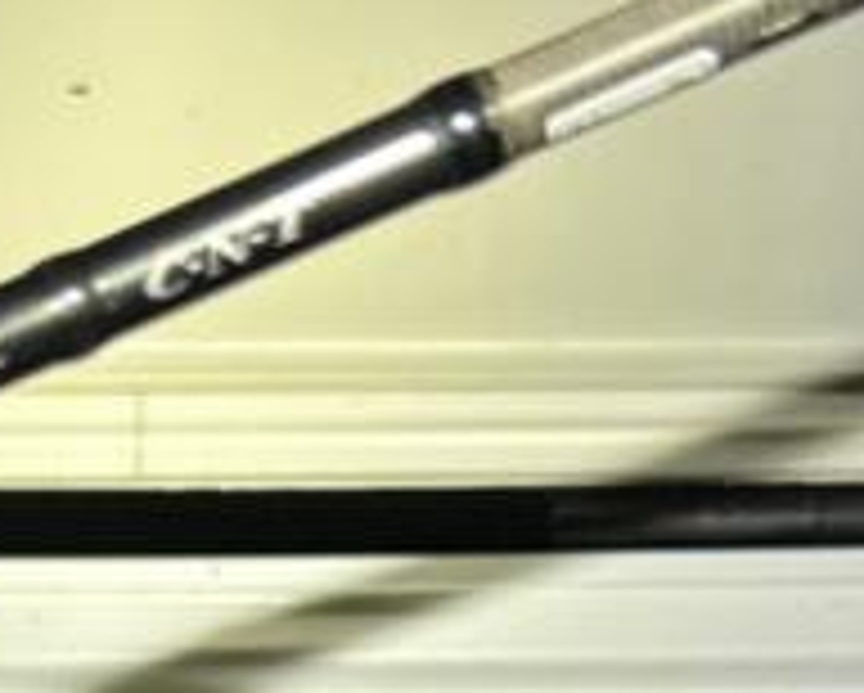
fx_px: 3123
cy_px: 1166
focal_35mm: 122
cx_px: 22
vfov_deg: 11.9
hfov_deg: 15.5
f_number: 1.78
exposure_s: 1/52
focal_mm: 6.86
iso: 200
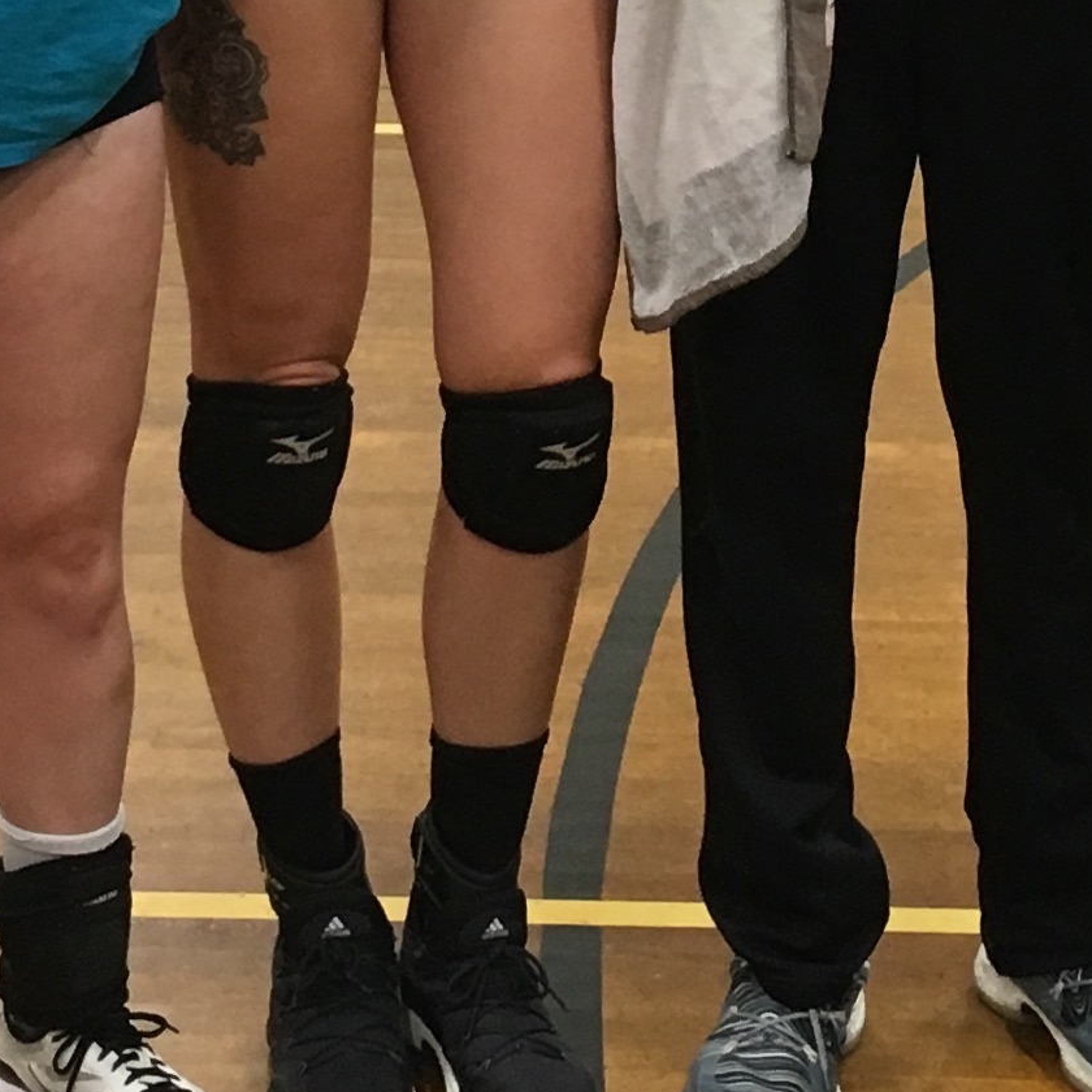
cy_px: -438
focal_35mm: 123
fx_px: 4390
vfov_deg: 13.5
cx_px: 641
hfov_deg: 14.2
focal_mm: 4.15
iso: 100
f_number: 2.2
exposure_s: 1/30
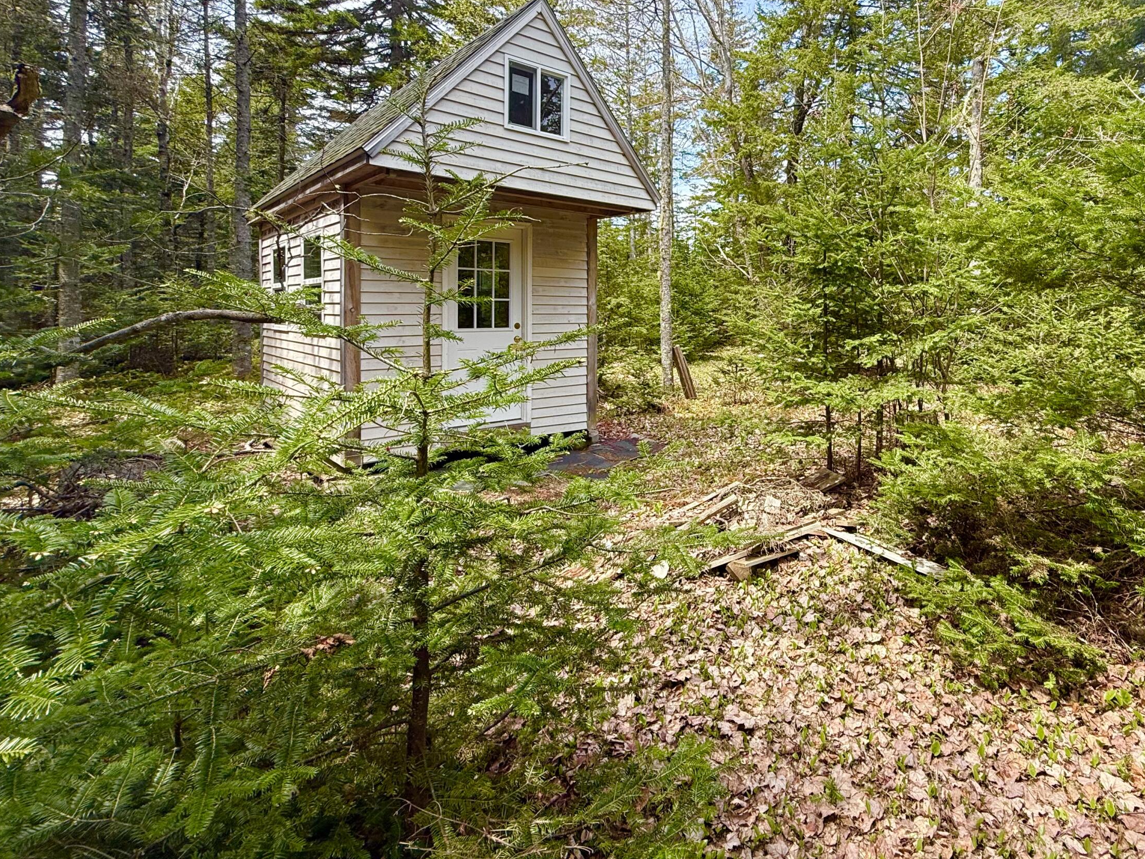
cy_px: 312
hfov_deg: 82.5
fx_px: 628
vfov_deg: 67.4
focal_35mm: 19
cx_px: 738
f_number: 2.2
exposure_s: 1/386
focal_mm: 2.22
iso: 50
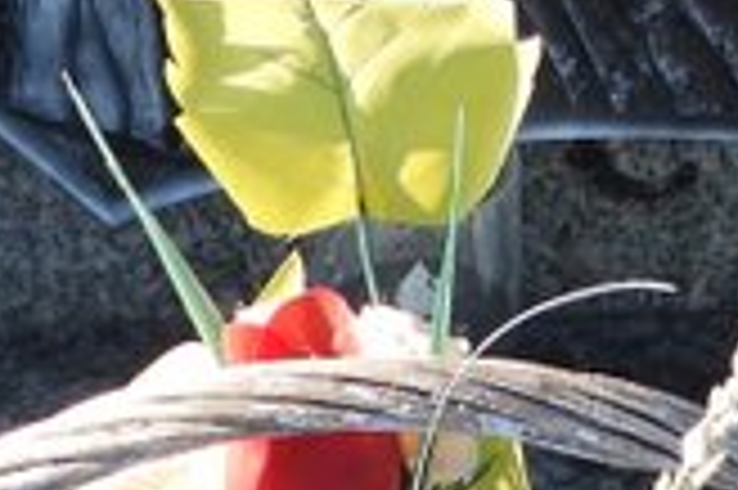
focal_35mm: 208
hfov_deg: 9.8
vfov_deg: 6.3
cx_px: 706
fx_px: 4260
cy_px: -697
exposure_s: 1/400
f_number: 3.2
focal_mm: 5.8
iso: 100
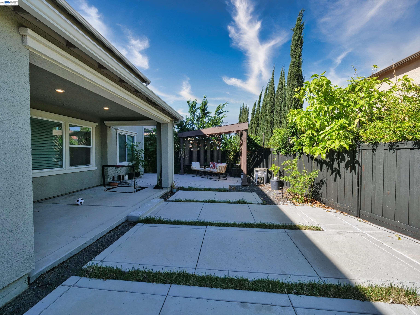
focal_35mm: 14
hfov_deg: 102.1
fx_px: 170
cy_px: 158
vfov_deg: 85.7
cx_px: 210
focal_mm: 7
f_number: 8
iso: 100
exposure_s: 1/160
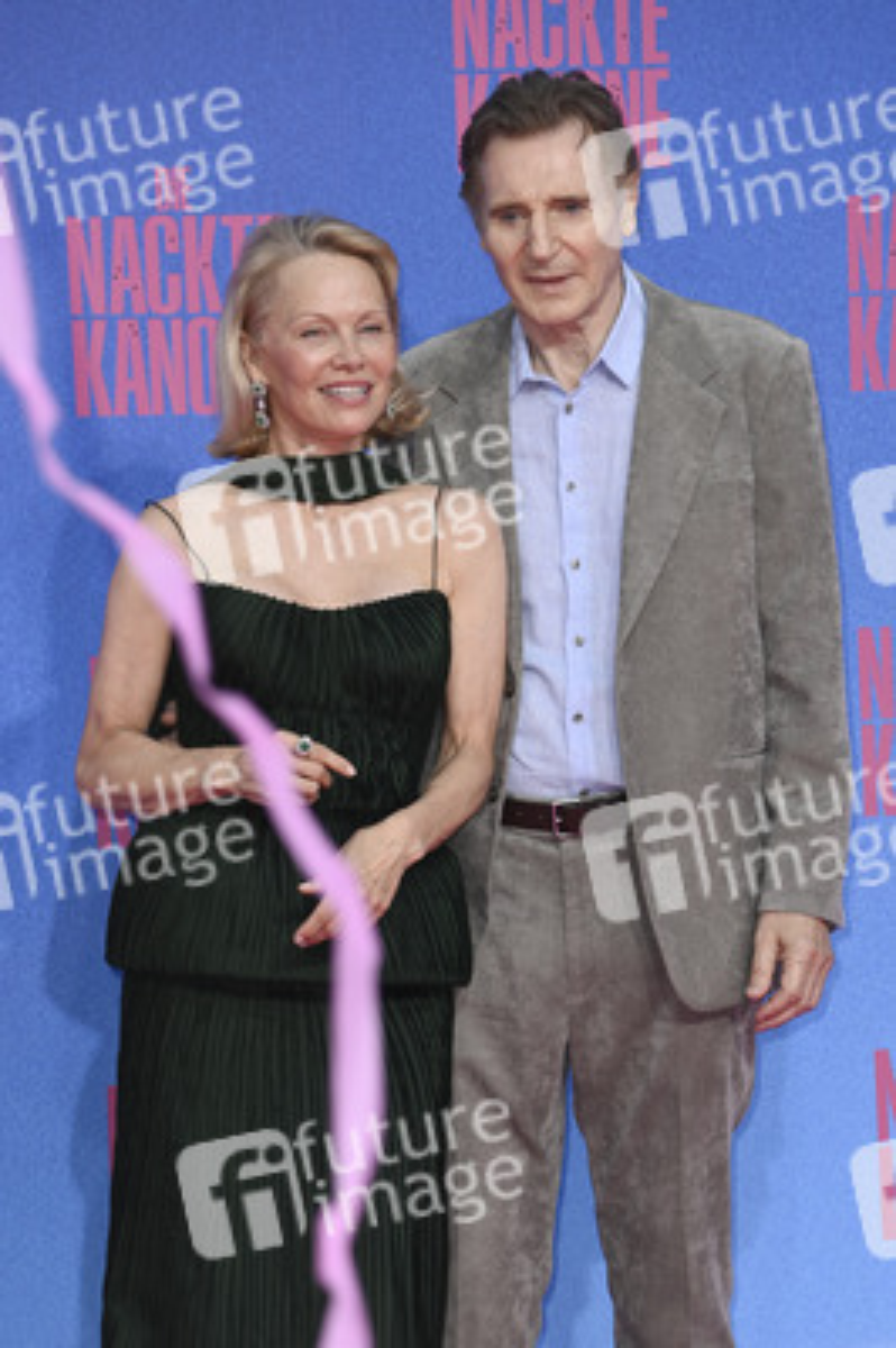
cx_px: 448
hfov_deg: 8.6
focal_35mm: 160
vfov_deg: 12.8
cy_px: 674
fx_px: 5983
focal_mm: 160
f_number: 6.3
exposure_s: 1/250
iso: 250
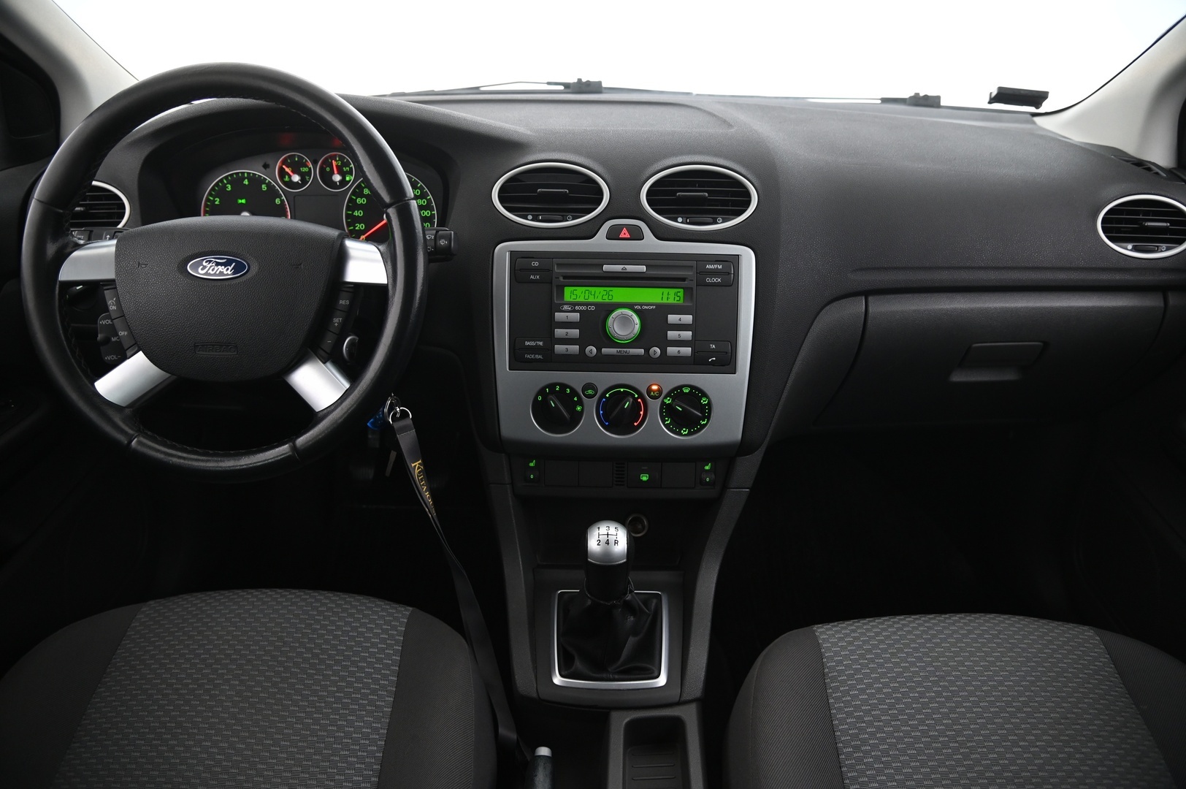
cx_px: 593
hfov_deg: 73.8
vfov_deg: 53.1
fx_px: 790
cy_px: 394
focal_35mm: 24
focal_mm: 24
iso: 2000
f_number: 4
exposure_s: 1/15
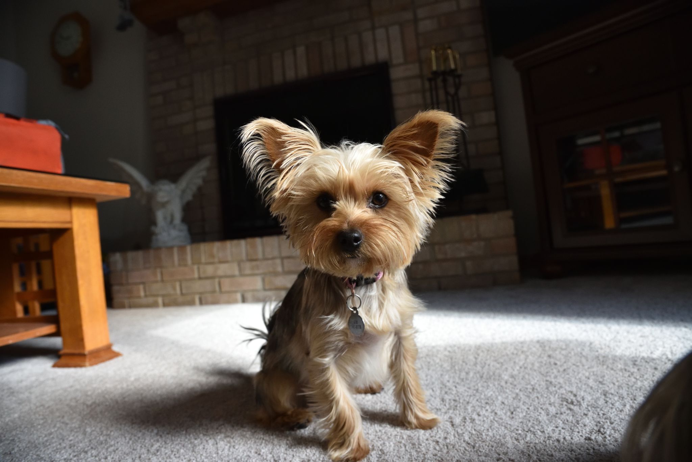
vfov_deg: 53.2
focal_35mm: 24
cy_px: 231
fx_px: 461
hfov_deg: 73.7
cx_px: 346
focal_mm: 24
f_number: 6.3
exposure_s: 1/200
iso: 2500
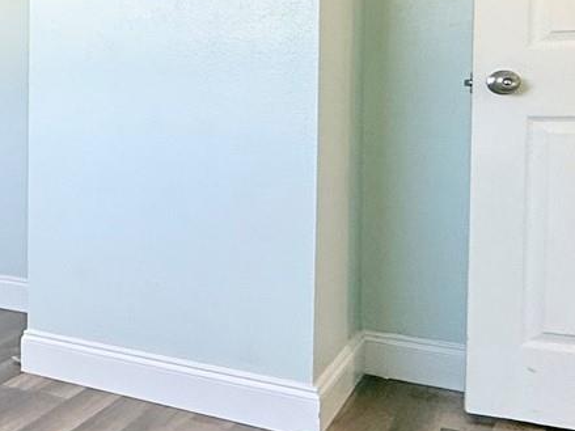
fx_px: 847
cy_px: 124
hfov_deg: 26.0
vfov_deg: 28.3
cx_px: -316
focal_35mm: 51
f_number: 2.2
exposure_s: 1/120
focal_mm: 2.22
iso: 160
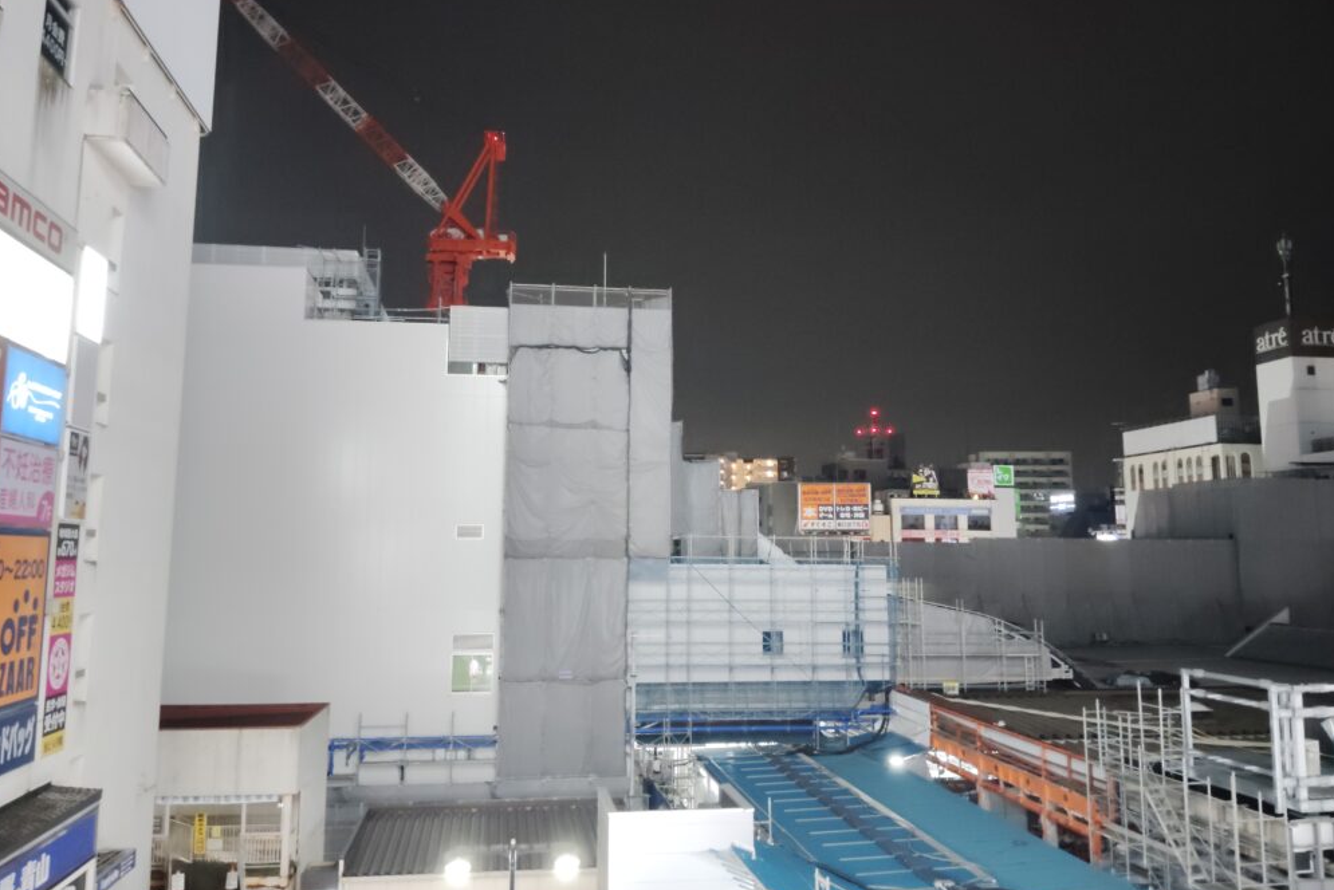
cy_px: 392
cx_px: 677
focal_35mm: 30
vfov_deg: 43.6
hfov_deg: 61.9
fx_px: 1112
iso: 3006
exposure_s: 1/16.7
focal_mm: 4.22
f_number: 1.8
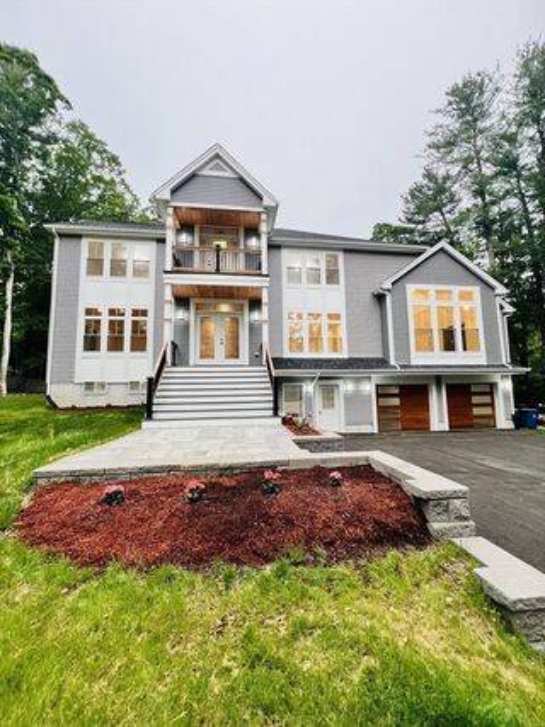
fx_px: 273
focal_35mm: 13
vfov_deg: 106.2
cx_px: 272
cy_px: 364
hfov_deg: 89.9
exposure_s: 1/99
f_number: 1.8
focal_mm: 1.57
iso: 125
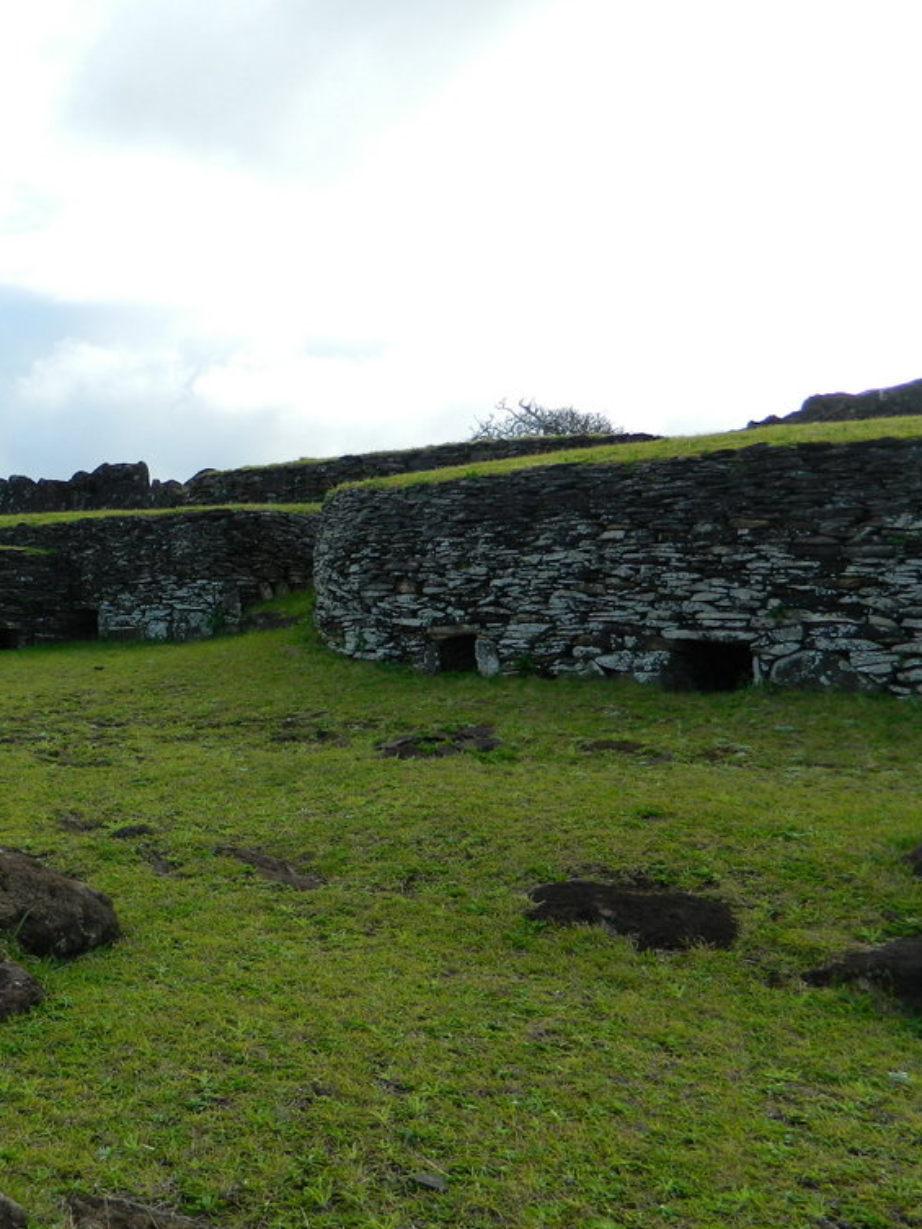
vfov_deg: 53.9
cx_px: 171
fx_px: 1207
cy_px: 610
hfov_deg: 40.0
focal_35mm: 34
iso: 80
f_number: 3.1
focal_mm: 4.5
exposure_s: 1/500
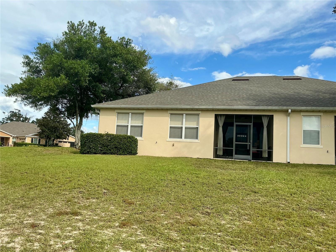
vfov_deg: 49.7
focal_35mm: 28
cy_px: 126
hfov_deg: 63.4
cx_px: 168
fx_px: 272
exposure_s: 1/1534
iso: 25
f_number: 1.8
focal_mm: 3
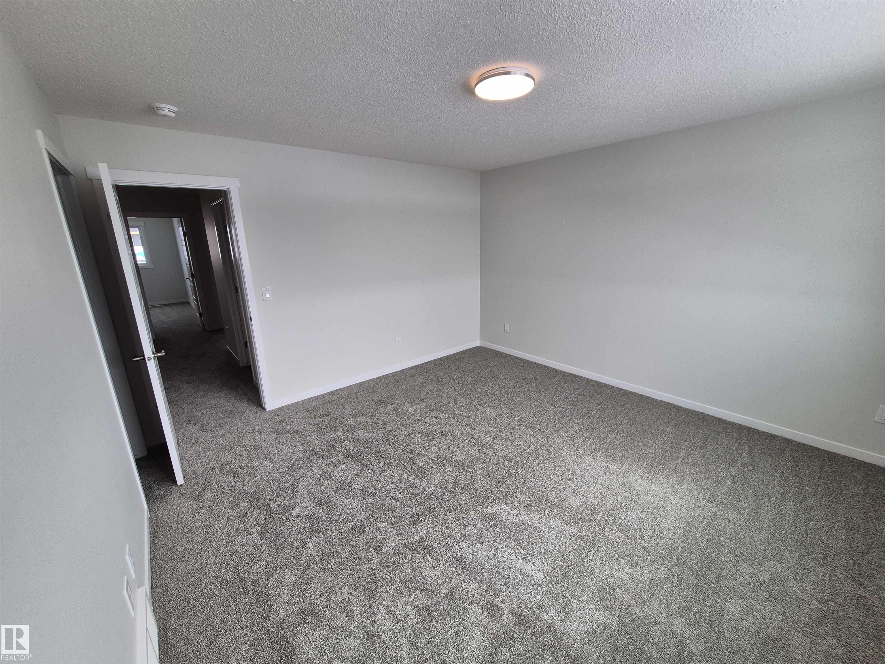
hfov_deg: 106.2
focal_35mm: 13
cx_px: 442
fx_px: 332
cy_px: 332
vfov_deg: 89.9
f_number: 2.2
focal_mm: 1.74
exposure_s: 1/225
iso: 50
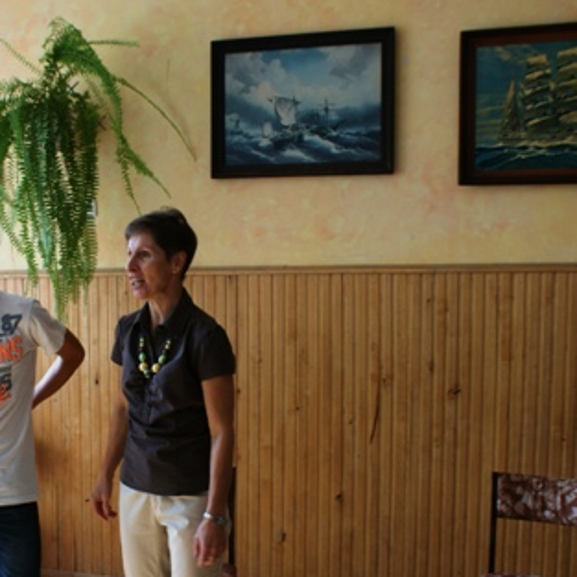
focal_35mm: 47
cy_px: 382
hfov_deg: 35.7
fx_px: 886
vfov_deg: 35.7
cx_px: 186
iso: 100
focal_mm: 18
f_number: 4
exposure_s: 1/40
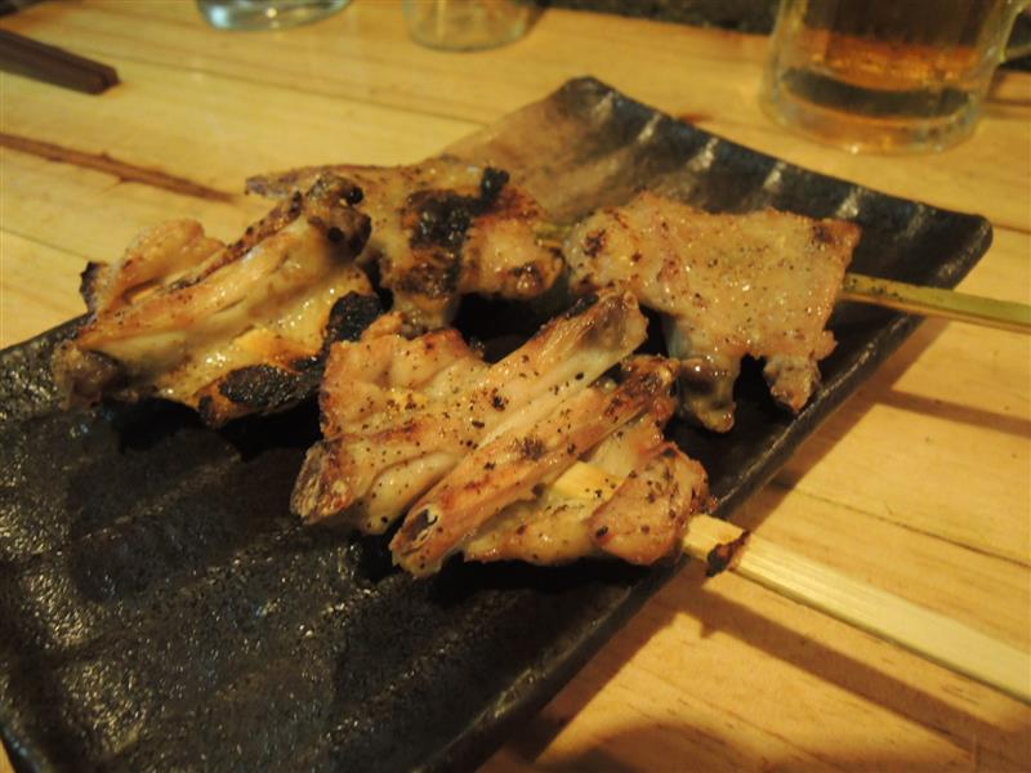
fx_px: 715
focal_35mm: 24
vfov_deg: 56.8
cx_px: 516
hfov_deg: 71.6
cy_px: 386
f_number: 2.5
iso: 720
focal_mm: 4.3
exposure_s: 1/8
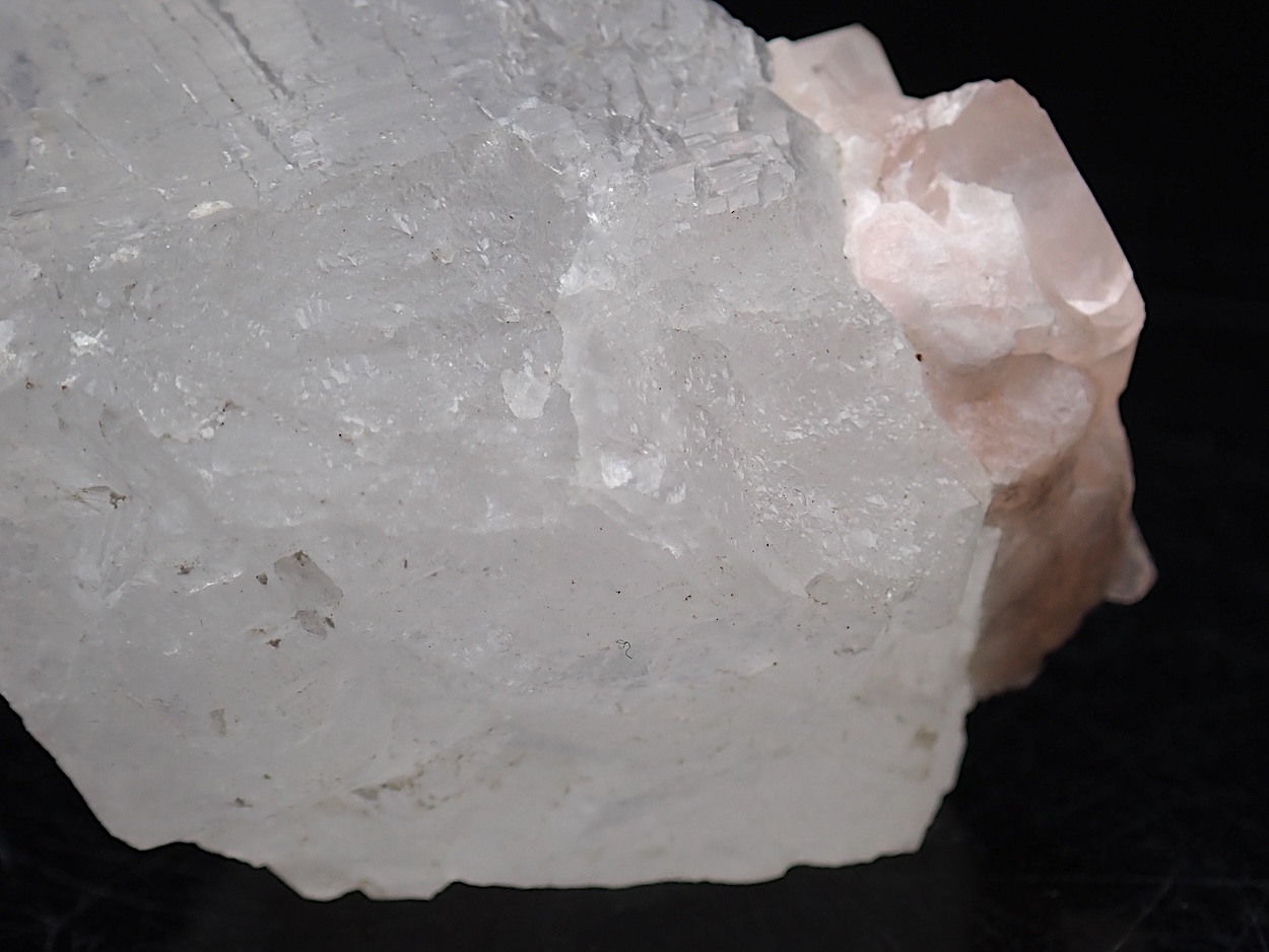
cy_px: 476
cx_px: 634
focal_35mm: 100
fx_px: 3667
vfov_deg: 14.8
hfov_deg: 19.6
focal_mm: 18
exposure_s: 1/125
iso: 200
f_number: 4.9
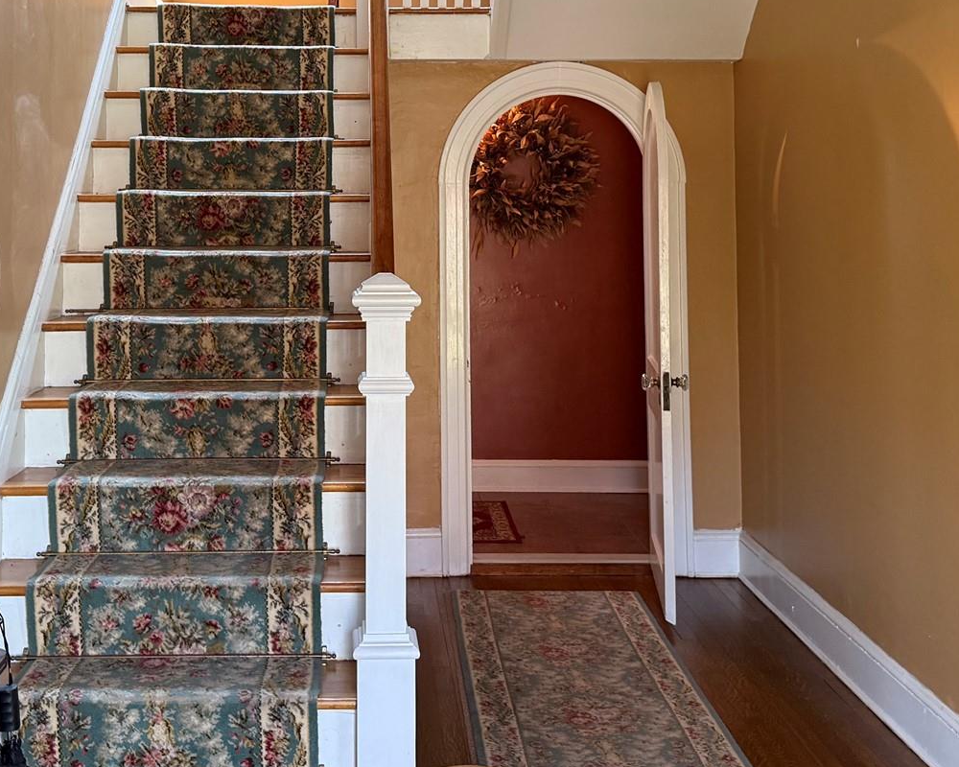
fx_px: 1362
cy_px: 141
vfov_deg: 30.6
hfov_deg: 38.6
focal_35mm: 48
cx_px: 370
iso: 200
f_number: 1.78
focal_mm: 6.76
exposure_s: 1/60
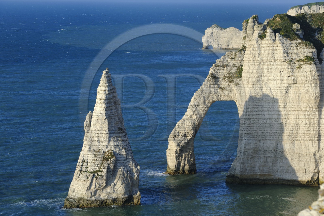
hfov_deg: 16.8
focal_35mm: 122
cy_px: 108
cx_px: 162
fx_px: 1098
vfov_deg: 11.2
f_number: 8
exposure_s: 1/250
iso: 200
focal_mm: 122
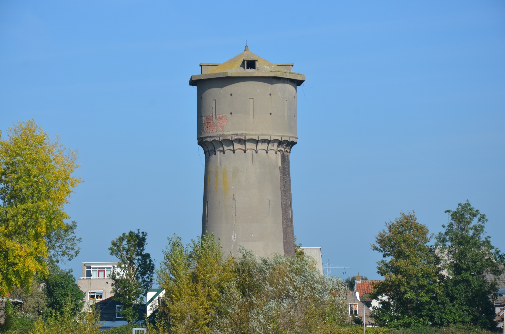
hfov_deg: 14.9
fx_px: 1931
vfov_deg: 9.9
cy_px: 167
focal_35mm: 138
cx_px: 252
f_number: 8
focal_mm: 92
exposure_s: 1/250
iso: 100
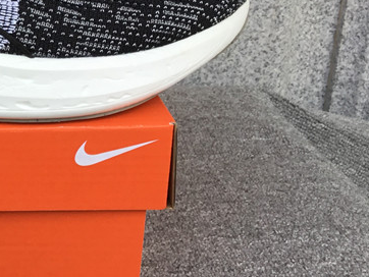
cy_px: 52
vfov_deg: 19.0
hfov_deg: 23.1
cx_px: -82
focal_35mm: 77
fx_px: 821
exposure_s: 1/185
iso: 25
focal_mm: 3.3
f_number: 2.4
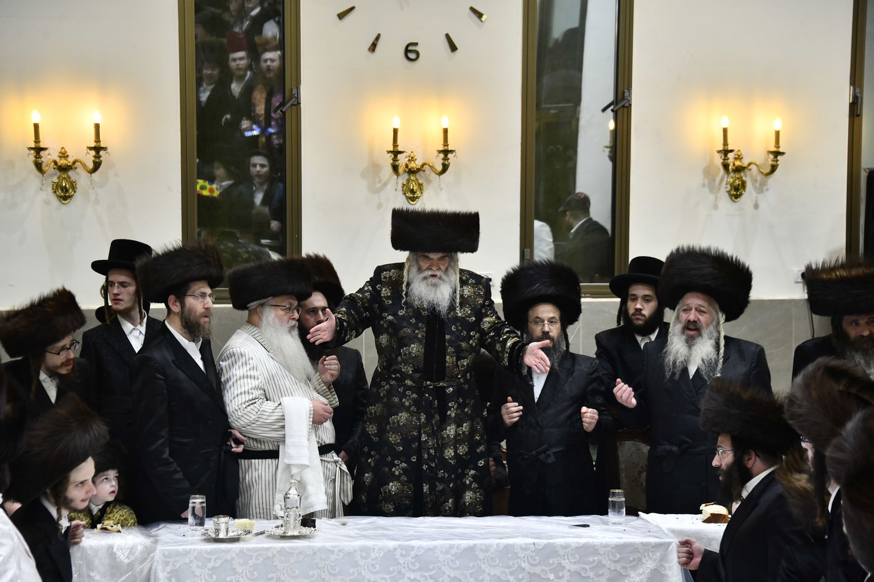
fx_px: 2719
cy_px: 291
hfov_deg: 18.3
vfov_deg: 12.2
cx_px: 437
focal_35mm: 112
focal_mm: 112
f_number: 5.6
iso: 1000
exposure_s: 1/400
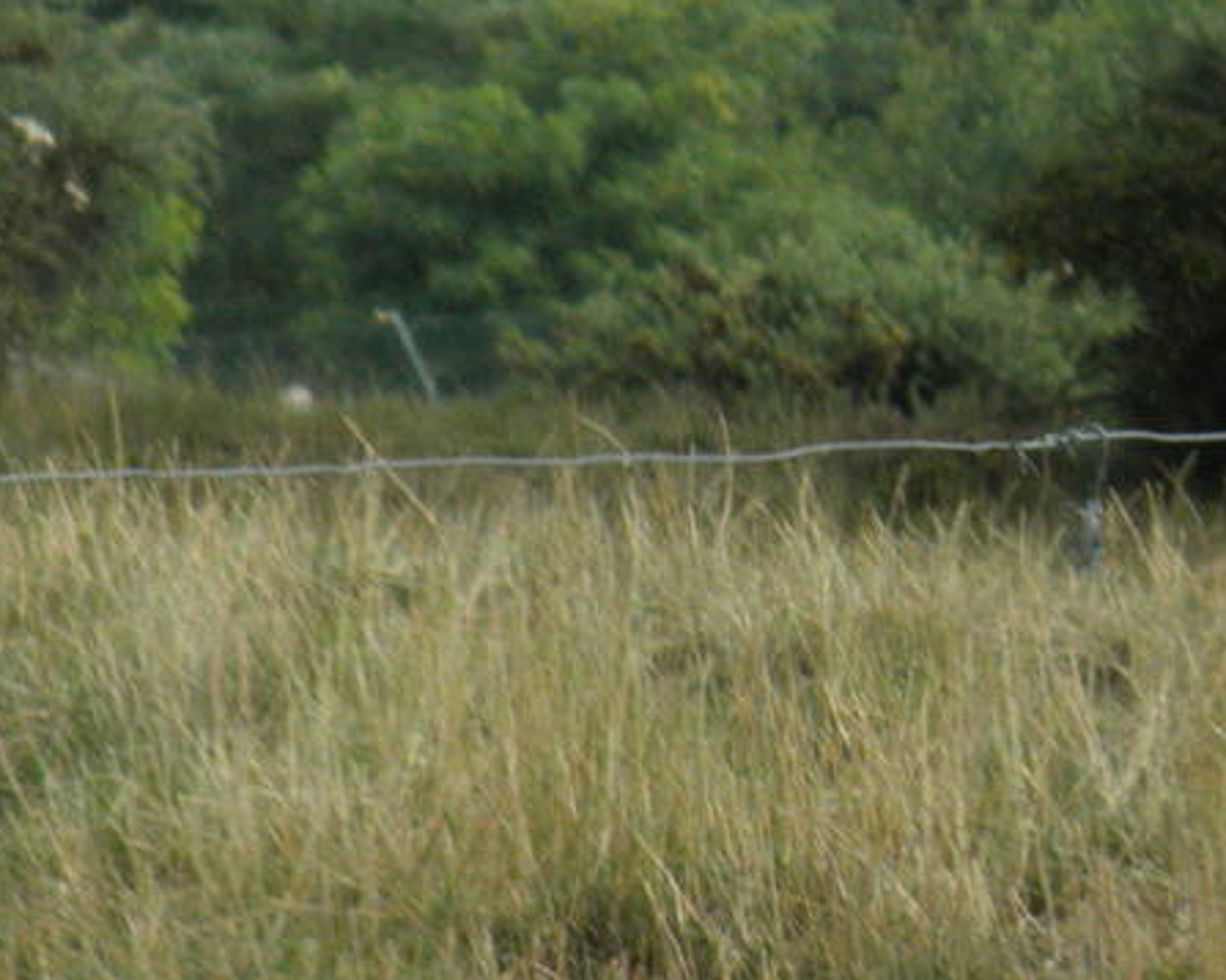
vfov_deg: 2.3
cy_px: -27
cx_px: 1651
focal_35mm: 685
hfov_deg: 2.8
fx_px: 24839
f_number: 5.9
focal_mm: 35
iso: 160
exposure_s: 1/200
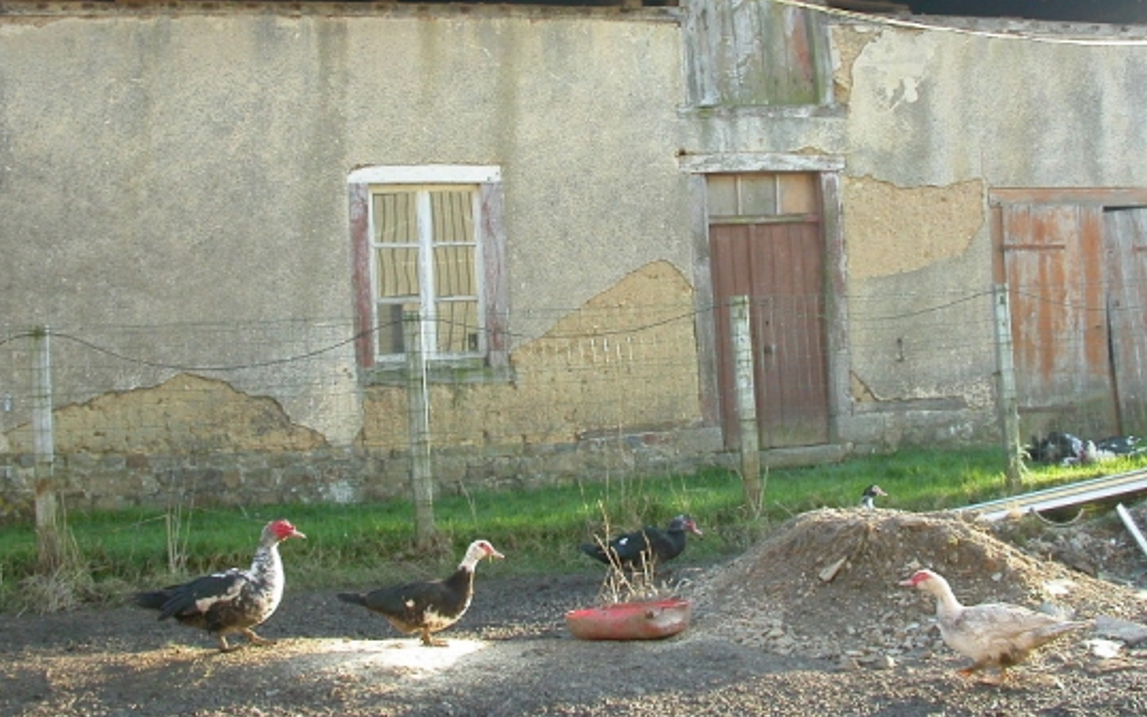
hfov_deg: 39.6
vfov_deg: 25.1
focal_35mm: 51
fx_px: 1594
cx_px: 585
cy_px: 198
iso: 100
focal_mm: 7.85
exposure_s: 1/92.8
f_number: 4.2
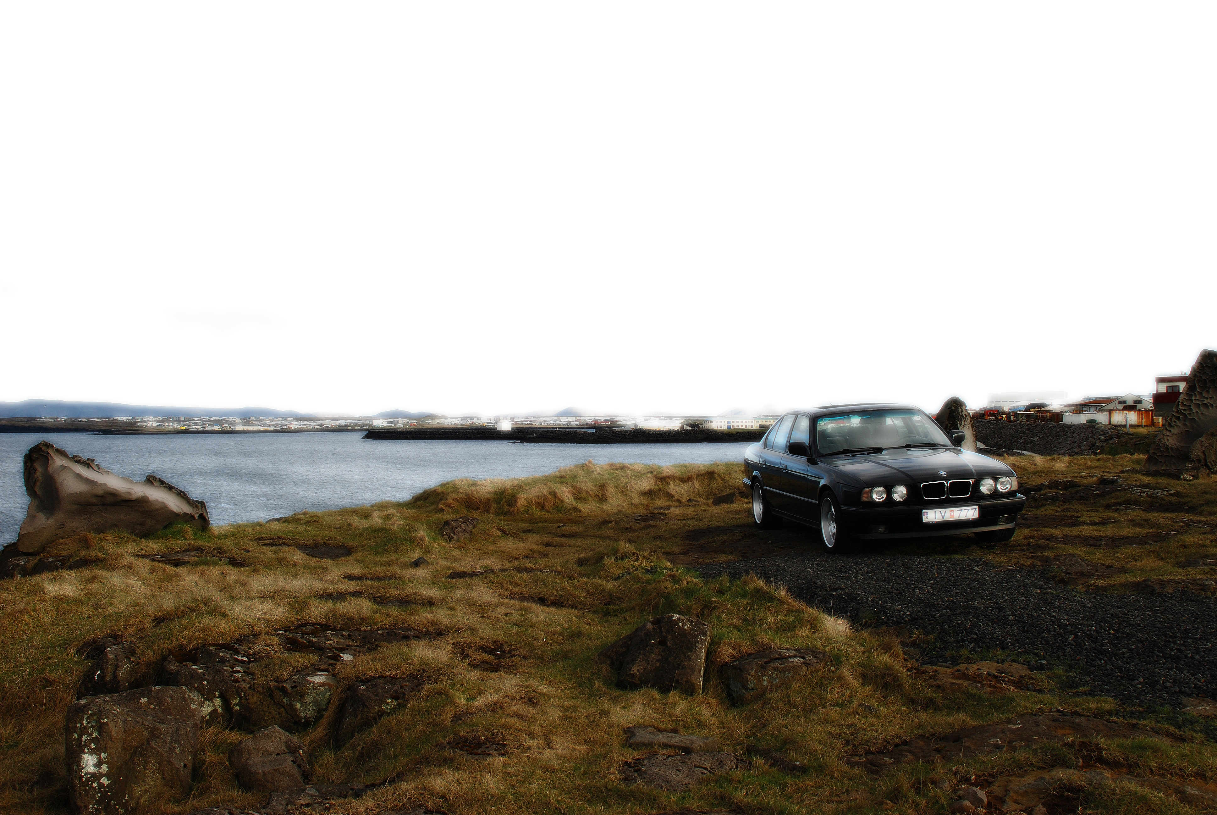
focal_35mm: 33
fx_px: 1117
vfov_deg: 40.1
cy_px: 408
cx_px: 608
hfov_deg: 57.2
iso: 100
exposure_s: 1/100
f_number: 9
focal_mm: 22
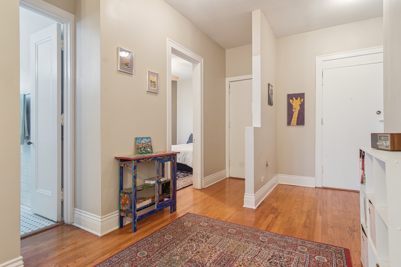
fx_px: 200
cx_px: 200
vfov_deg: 67.4
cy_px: 134
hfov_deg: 90.0
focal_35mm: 18
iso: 200
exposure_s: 1.3
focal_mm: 12
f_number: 8
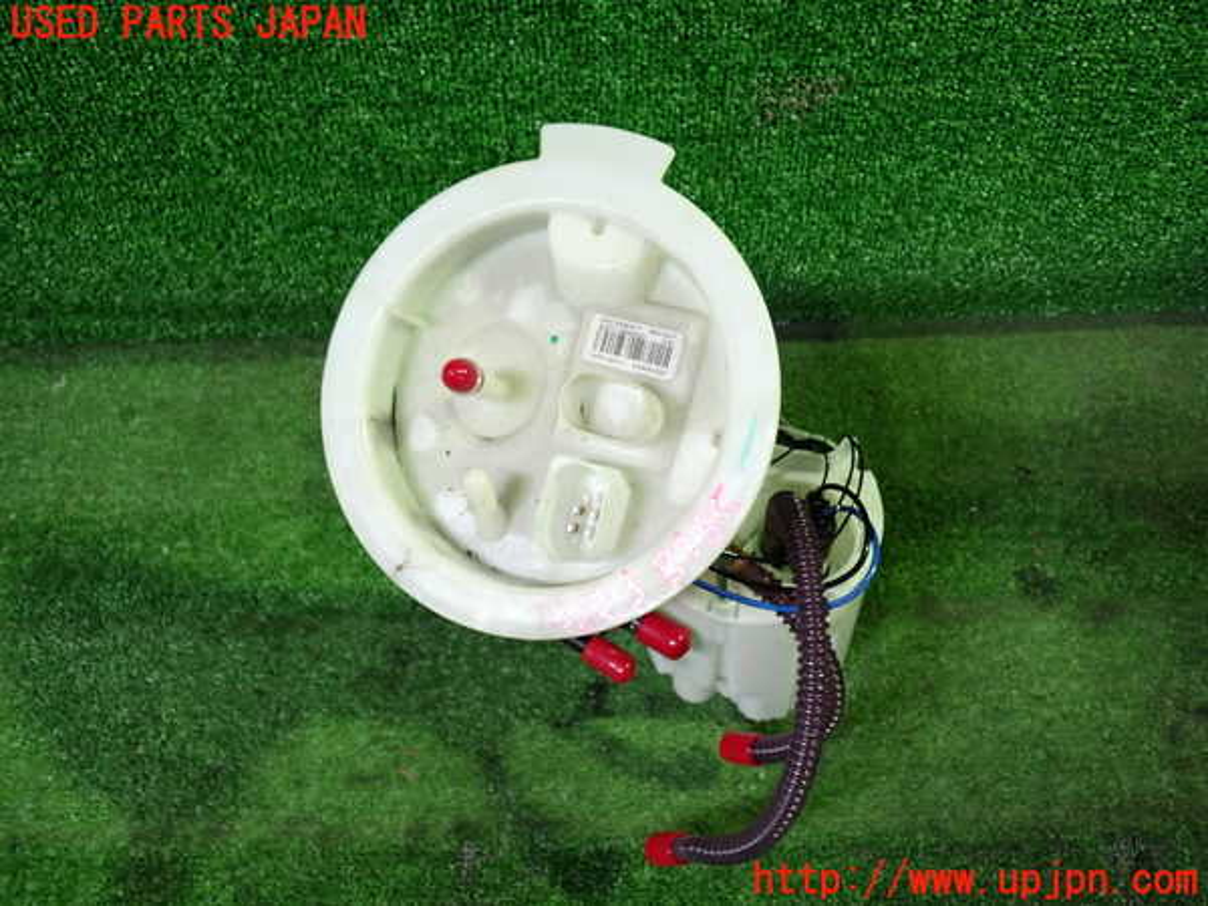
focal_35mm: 30
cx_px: 604
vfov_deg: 46.8
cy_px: 453
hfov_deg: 60.0
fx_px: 1047
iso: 250
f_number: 2.3
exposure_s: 1/30
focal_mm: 5.4
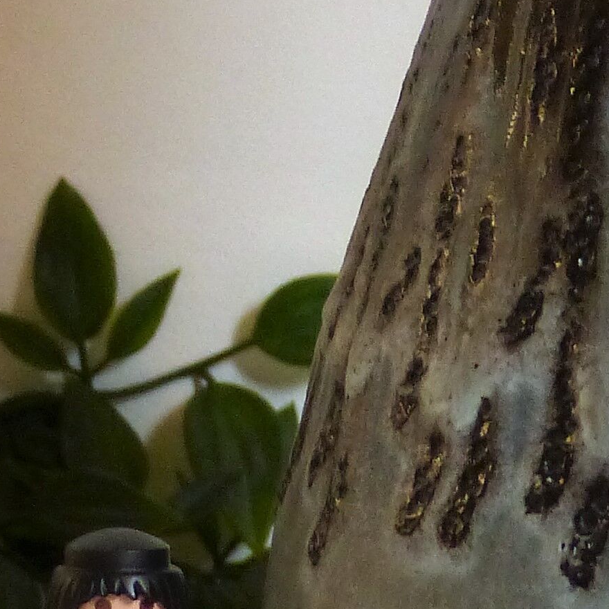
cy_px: 170
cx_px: 720
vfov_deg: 3.9
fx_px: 9037
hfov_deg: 3.9
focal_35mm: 454
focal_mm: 18.7
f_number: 2.8
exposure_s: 1/50
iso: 400
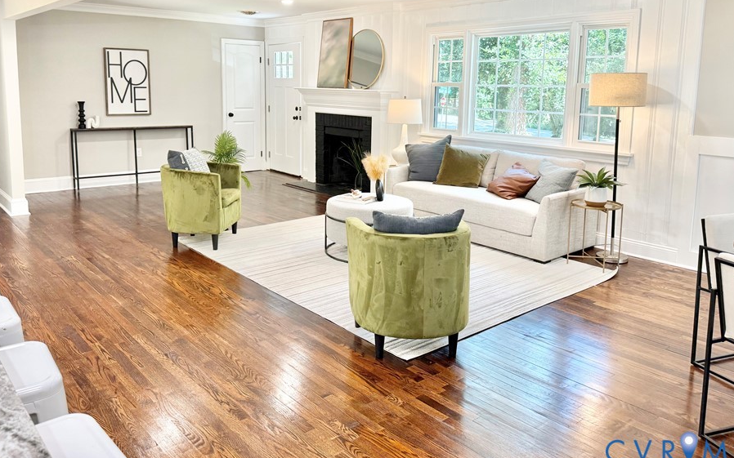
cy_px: 160
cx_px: 354
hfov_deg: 64.6
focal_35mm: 29
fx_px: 580
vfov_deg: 42.7
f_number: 1.78
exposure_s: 1/120
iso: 160
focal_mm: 6.76
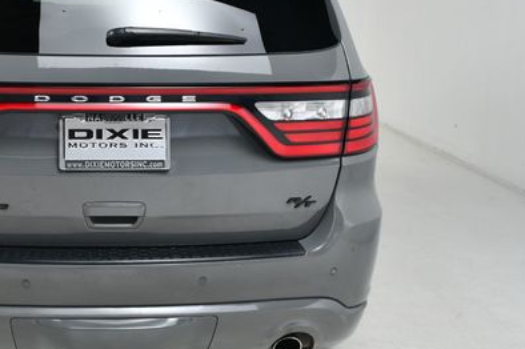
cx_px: 105
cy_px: 141
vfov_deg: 20.9
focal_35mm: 65
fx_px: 947
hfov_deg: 30.2
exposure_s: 1/160
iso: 100
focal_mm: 27
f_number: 11
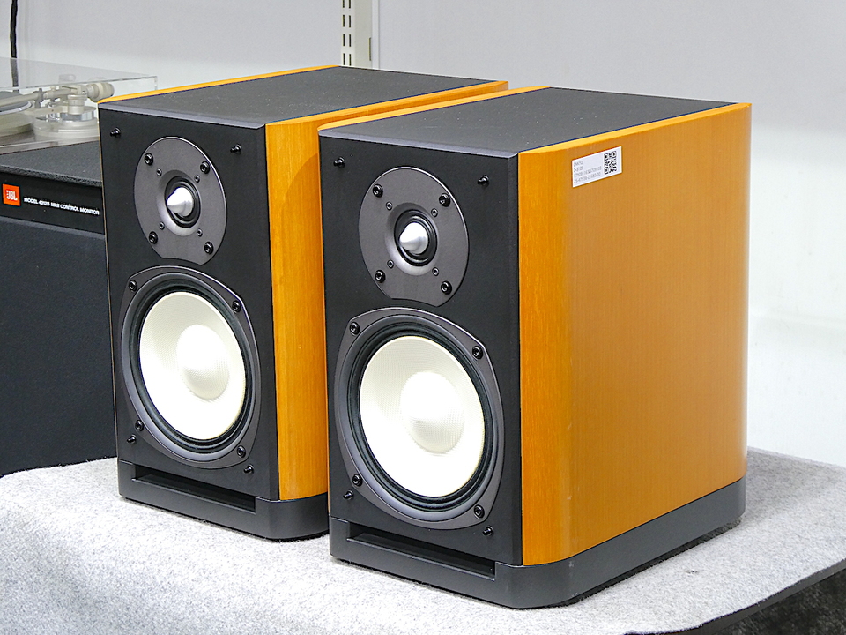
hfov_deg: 23.3
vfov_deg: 17.6
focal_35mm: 84
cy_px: 318
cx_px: 423
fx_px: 2053
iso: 200
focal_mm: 15
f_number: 4.8
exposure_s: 1/4
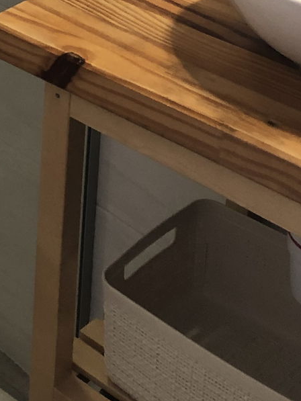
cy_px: -303
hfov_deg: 13.7
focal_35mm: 100
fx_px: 1159
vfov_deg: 16.6
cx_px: -178
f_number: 1.8
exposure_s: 1/17
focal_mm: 3.99
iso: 40
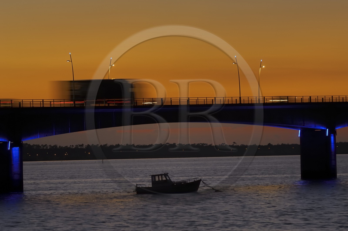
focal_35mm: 180
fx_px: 1738
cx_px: 174
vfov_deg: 7.6
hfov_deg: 11.4
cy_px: 116
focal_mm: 120
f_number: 4.5
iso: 100
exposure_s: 1/4
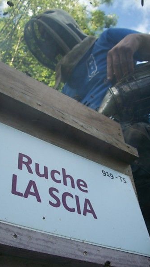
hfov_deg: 33.6
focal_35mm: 35
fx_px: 248
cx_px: 62
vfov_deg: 56.6
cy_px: 134
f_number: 2.9
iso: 80
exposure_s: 1/400
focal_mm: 5.7
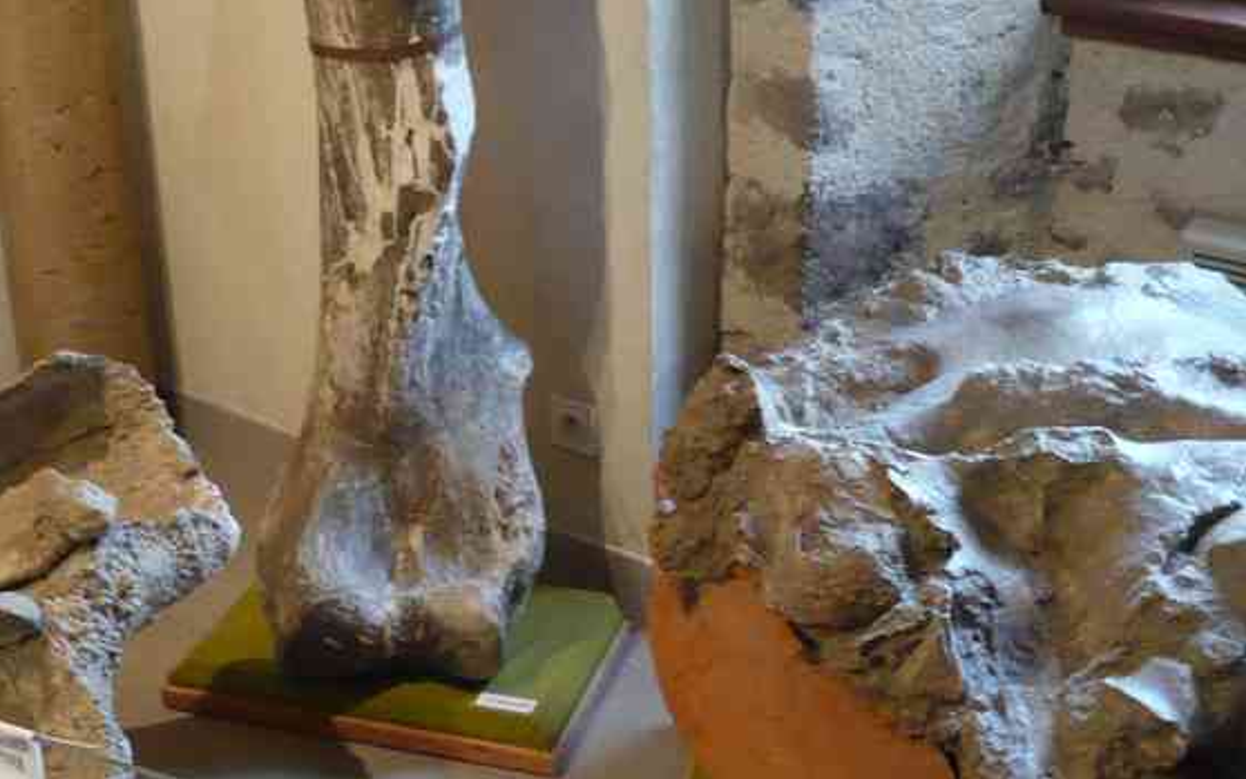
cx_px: 453
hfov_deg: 34.3
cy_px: 420
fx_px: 2004
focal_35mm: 59
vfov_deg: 22.0
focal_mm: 5.8
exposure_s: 1/20
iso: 200
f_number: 2.8
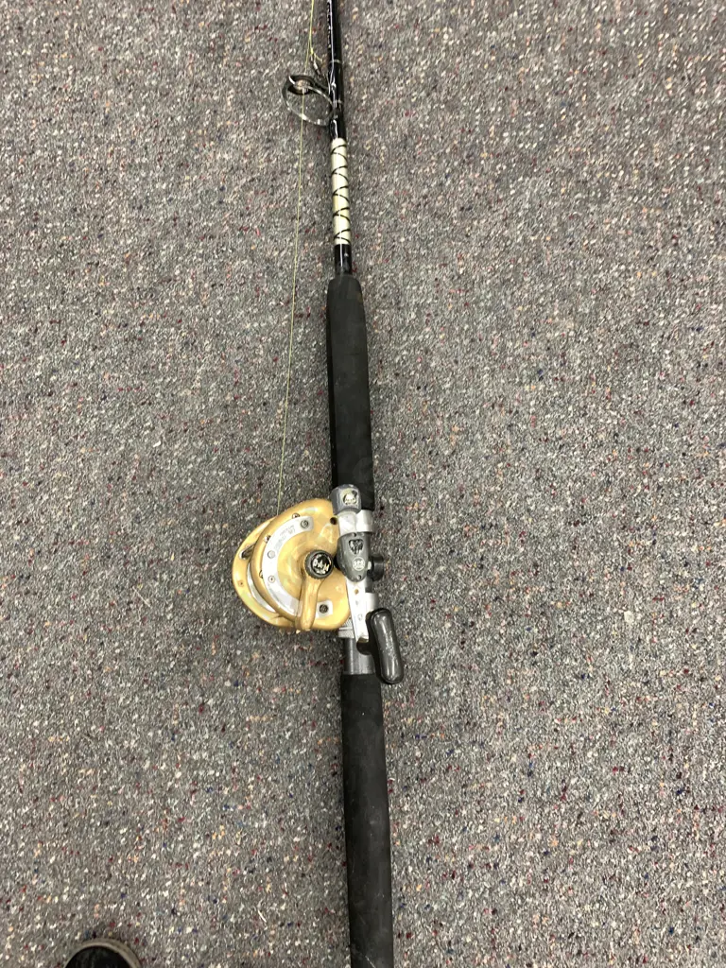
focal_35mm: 26
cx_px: 363
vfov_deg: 67.3
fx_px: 727
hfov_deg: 53.1
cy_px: 484
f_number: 1.8
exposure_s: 1/50
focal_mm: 4.25
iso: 160
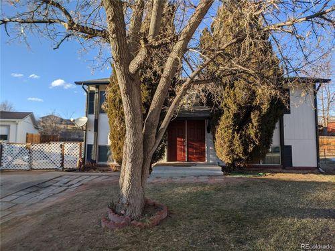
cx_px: 168
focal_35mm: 26
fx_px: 252
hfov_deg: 67.3
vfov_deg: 53.1
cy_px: 126
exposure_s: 1/950
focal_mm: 4.67
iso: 51
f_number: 2
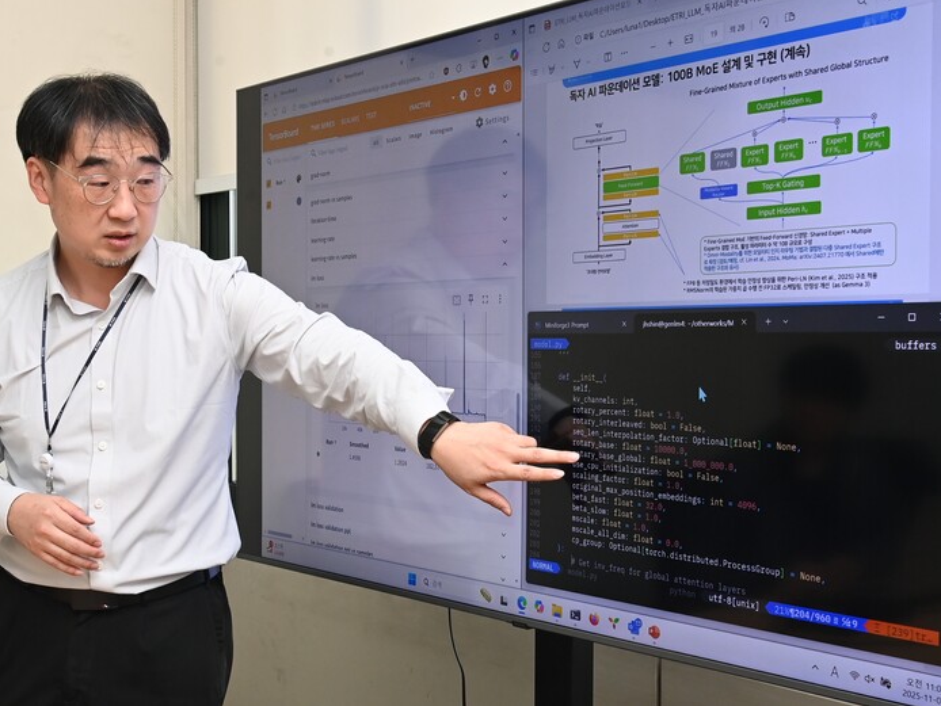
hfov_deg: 45.7
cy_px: 348
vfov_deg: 35.2
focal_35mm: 41
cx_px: 433
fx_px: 1115
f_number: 10
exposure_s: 1/60
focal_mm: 25
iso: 1250
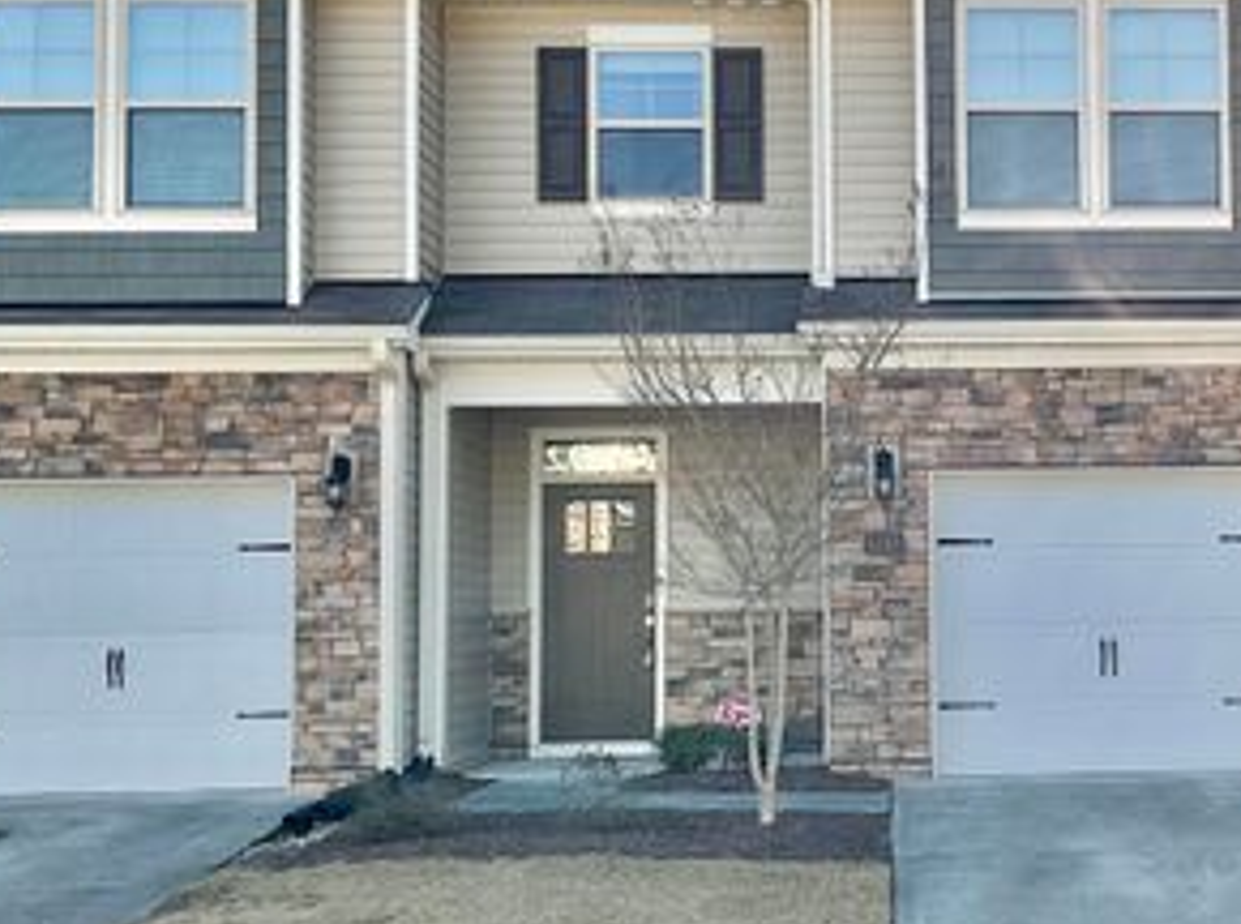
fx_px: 1788
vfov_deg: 28.3
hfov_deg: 37.7
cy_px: 171
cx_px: 873
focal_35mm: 50
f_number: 1.8
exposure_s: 1/1577
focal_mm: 3
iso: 16
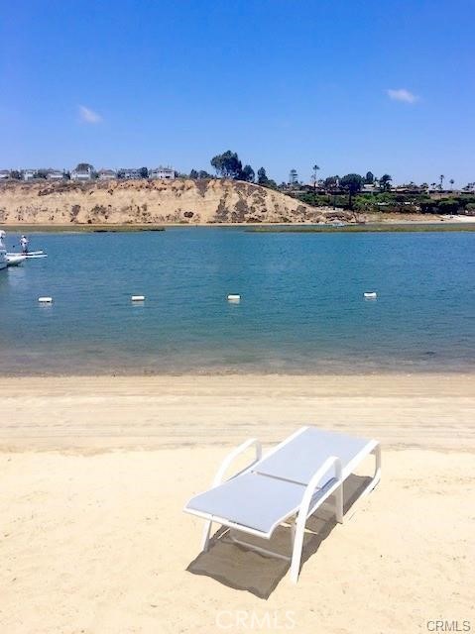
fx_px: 531
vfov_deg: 61.7
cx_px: 238
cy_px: 317
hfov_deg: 48.2
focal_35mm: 29
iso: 25
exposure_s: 1/2849
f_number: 2.2
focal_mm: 4.15
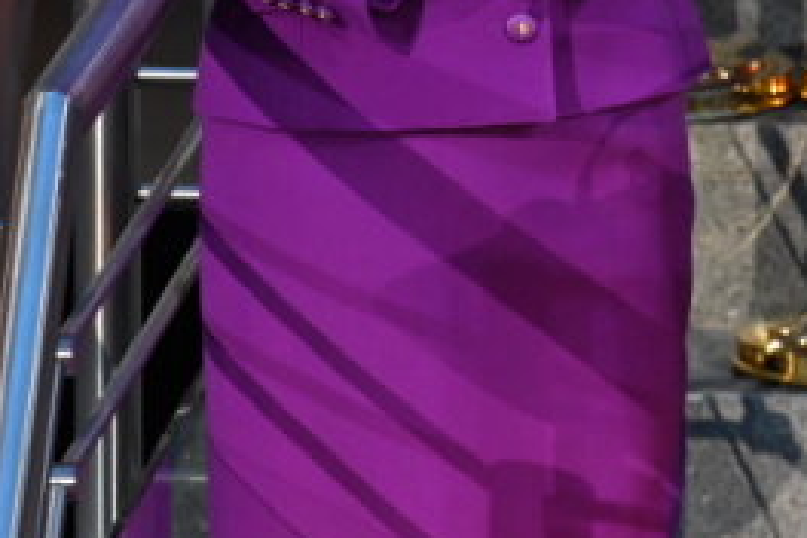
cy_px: -31
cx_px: 1314
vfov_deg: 1.4
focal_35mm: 983
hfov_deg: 2.1
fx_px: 22034
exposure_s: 1/60
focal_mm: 200
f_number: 5
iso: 1600
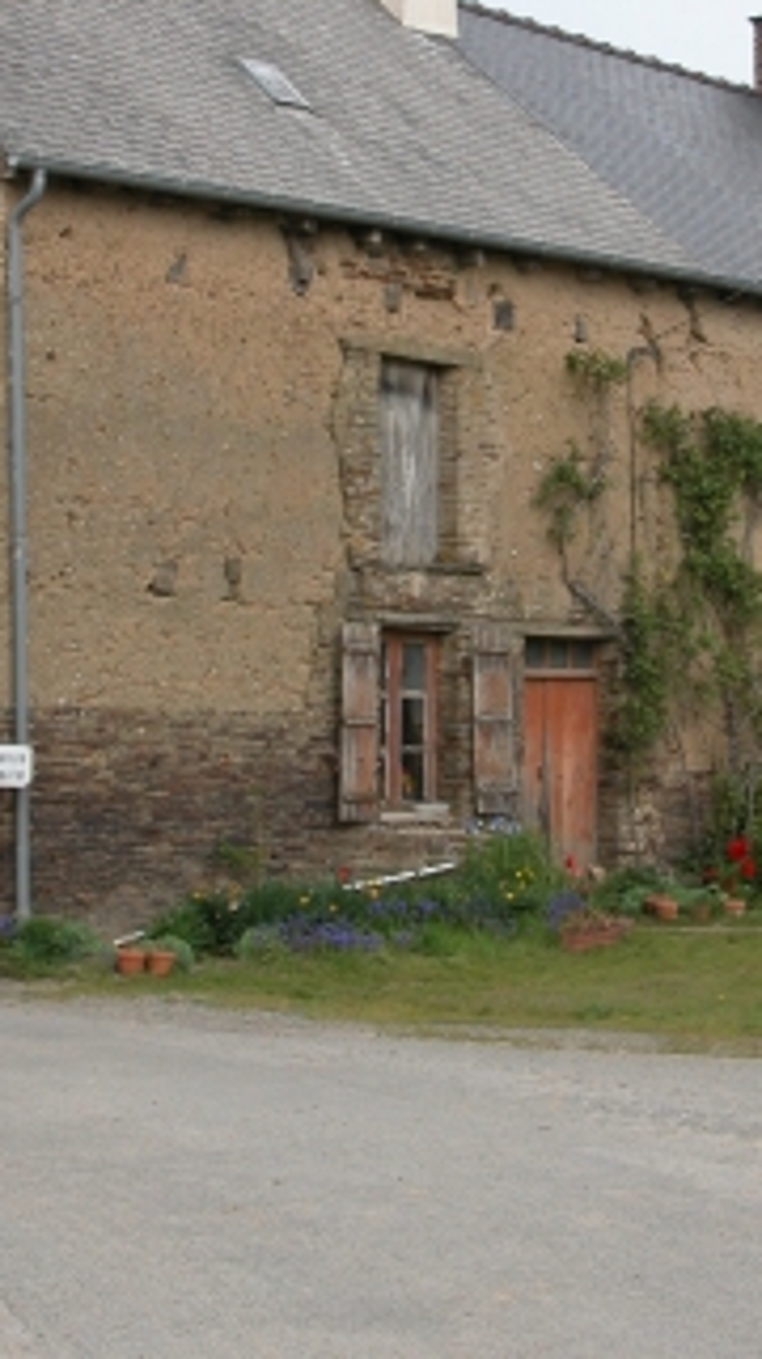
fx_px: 3132
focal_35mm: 87
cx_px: 398
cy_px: 538
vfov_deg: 24.4
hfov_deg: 13.9
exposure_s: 1/206
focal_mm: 12.7
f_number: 6
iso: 100
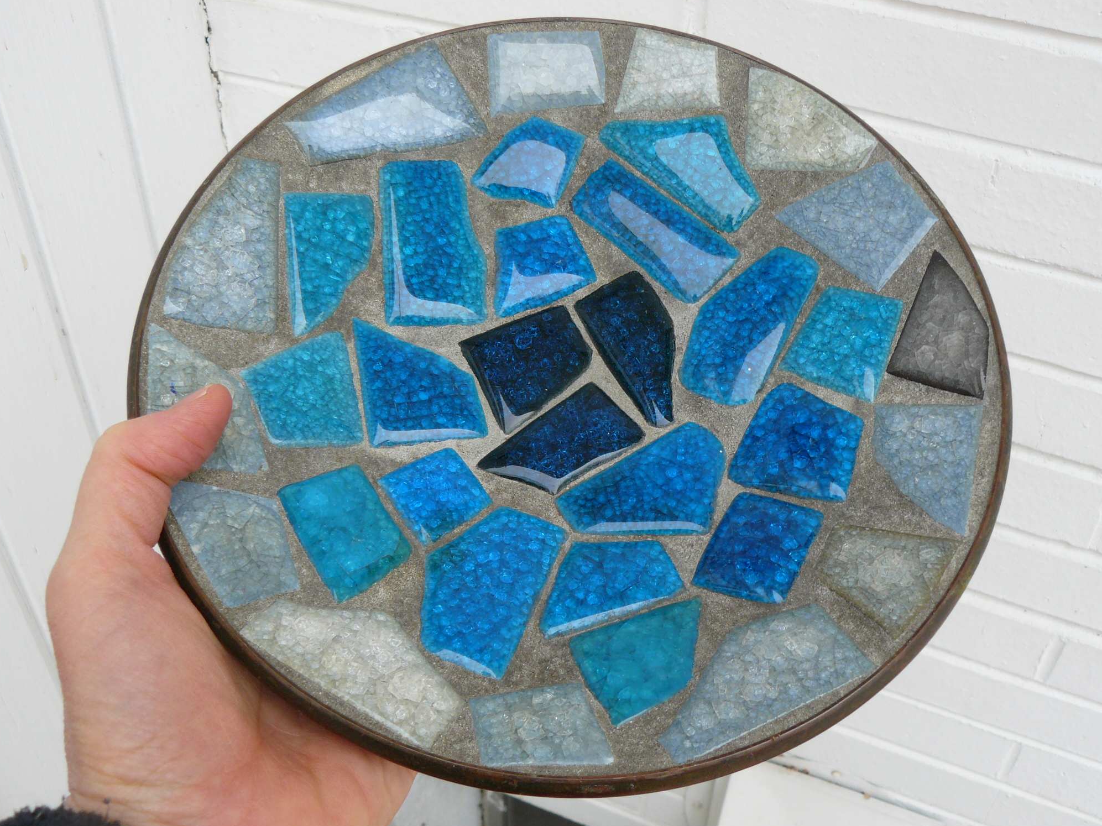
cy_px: 409
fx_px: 1178
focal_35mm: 37
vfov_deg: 38.7
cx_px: 558
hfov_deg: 50.1
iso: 100
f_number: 4
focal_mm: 6
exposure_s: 1/160
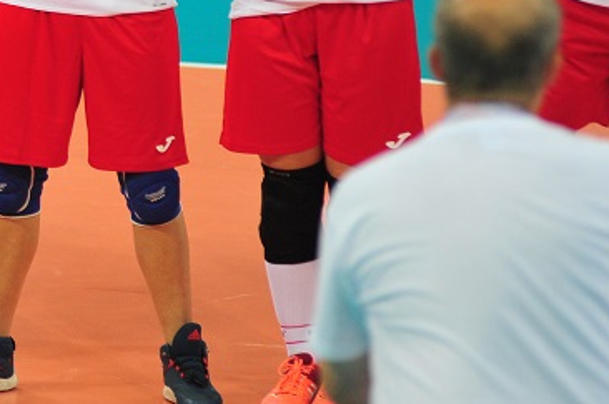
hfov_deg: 3.7
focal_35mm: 560
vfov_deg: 2.4
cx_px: -141
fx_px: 9461
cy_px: -87
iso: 1600
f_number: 4
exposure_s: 1/640
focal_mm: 200
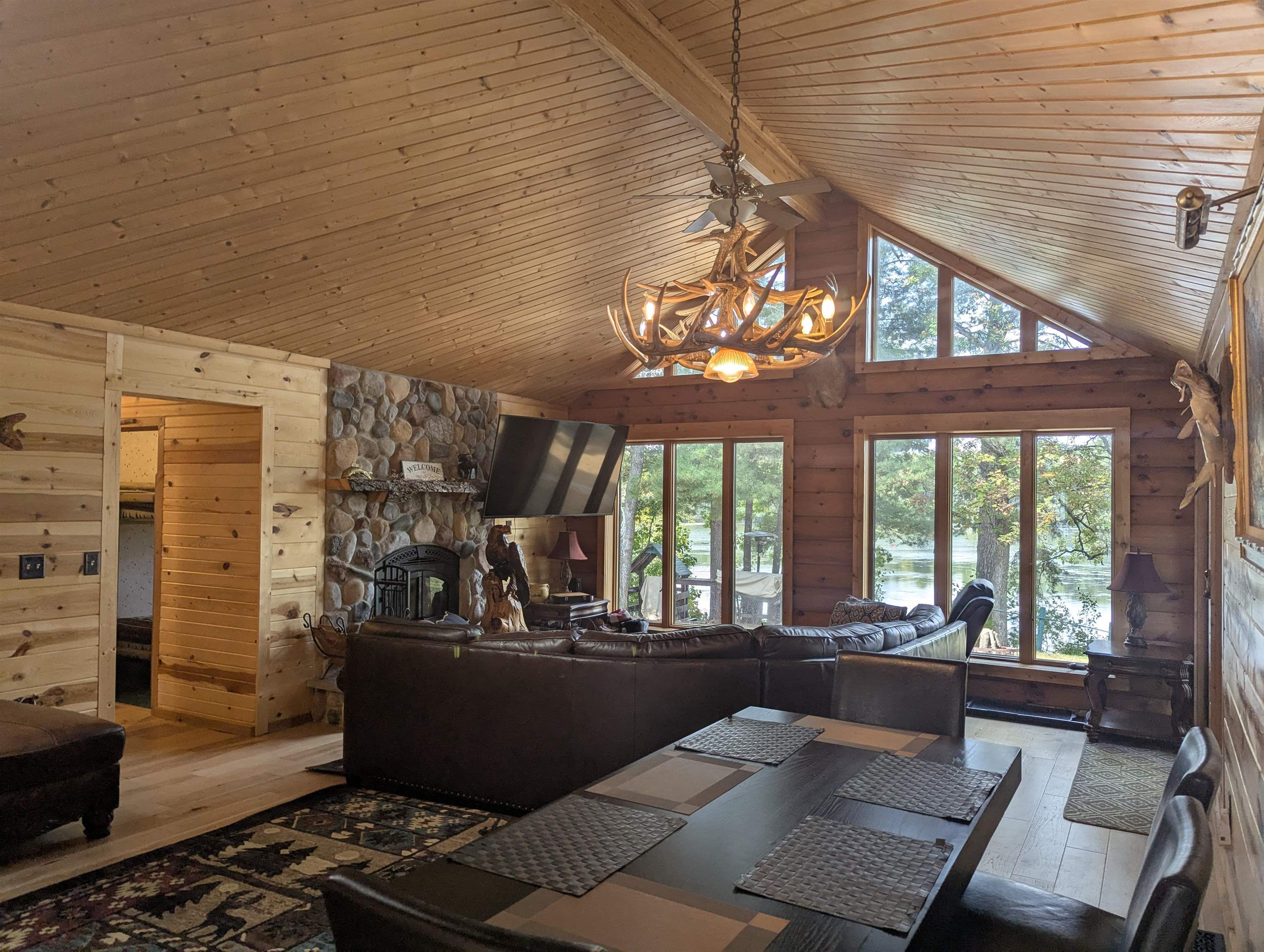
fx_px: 878
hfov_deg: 71.5
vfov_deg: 56.9
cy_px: 476
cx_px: 632
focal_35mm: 24
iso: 50
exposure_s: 1/120
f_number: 1.85
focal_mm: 6.81
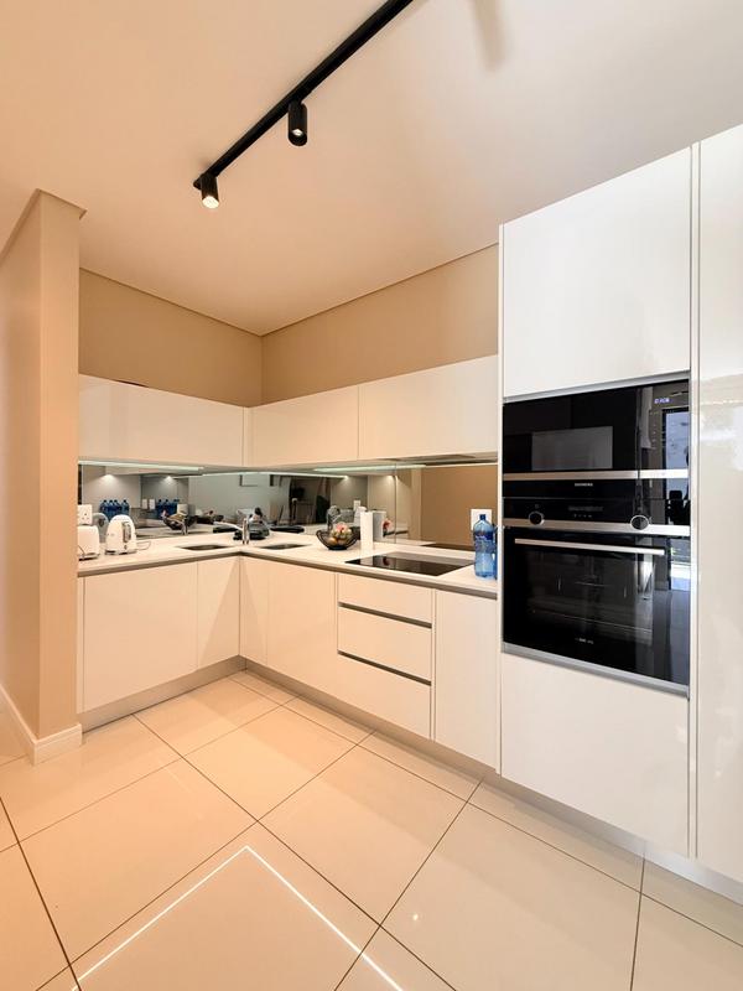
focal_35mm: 14
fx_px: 401
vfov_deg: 102.1
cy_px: 496
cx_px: 372
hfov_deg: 85.7
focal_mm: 2.22
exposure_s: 1/100
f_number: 2.2
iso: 320
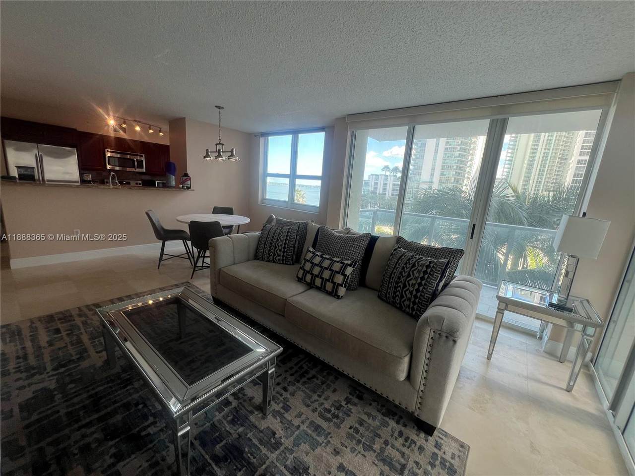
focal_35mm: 13
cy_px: 238
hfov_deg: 106.2
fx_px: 238
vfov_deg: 89.9
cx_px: 318
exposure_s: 1/99
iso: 32
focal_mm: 1.57
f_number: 1.8
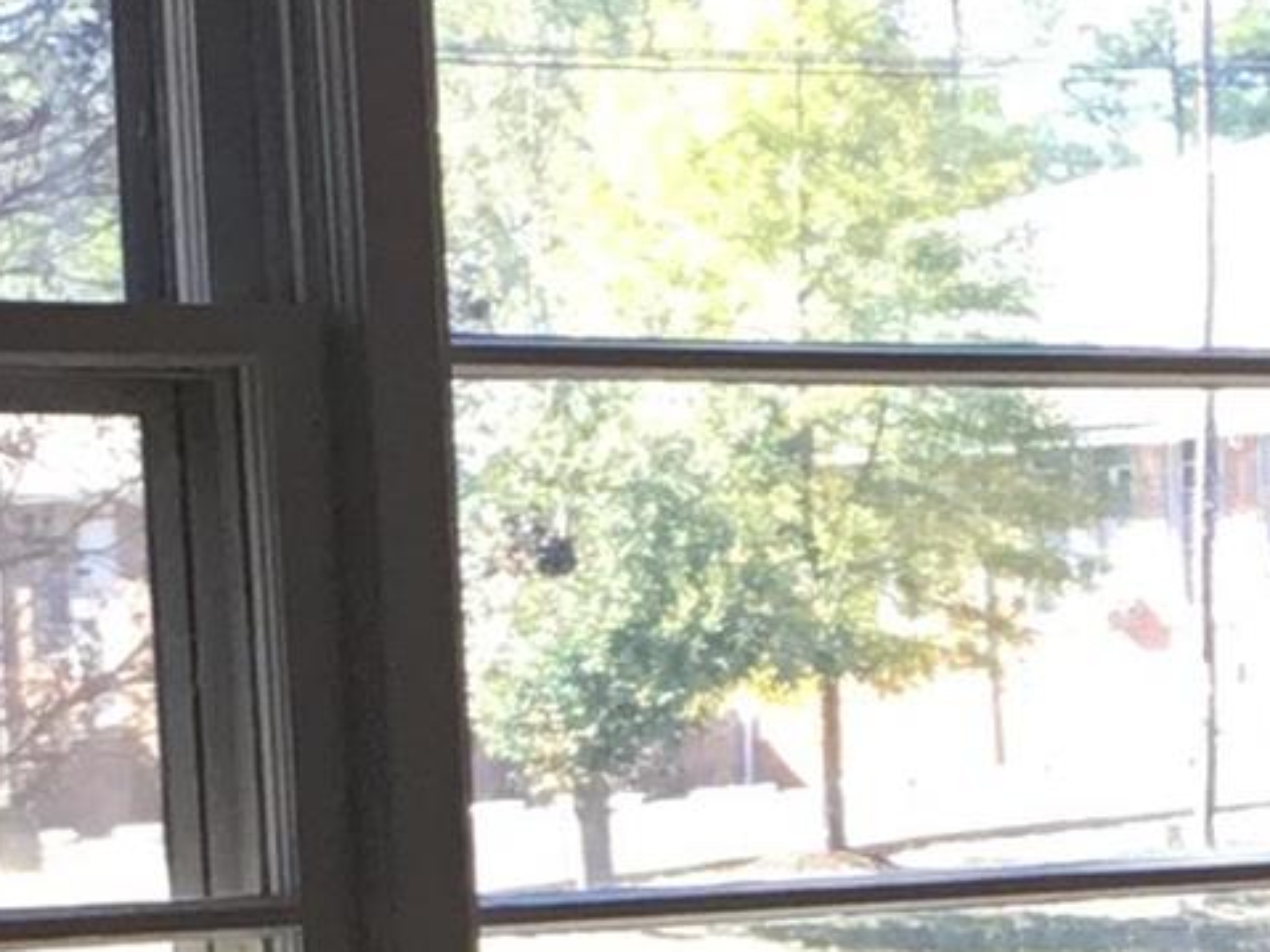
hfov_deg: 9.8
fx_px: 7299
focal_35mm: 199
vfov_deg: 7.4
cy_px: 1342
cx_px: 1384
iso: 40
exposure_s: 1/120
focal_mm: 3.3
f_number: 2.4
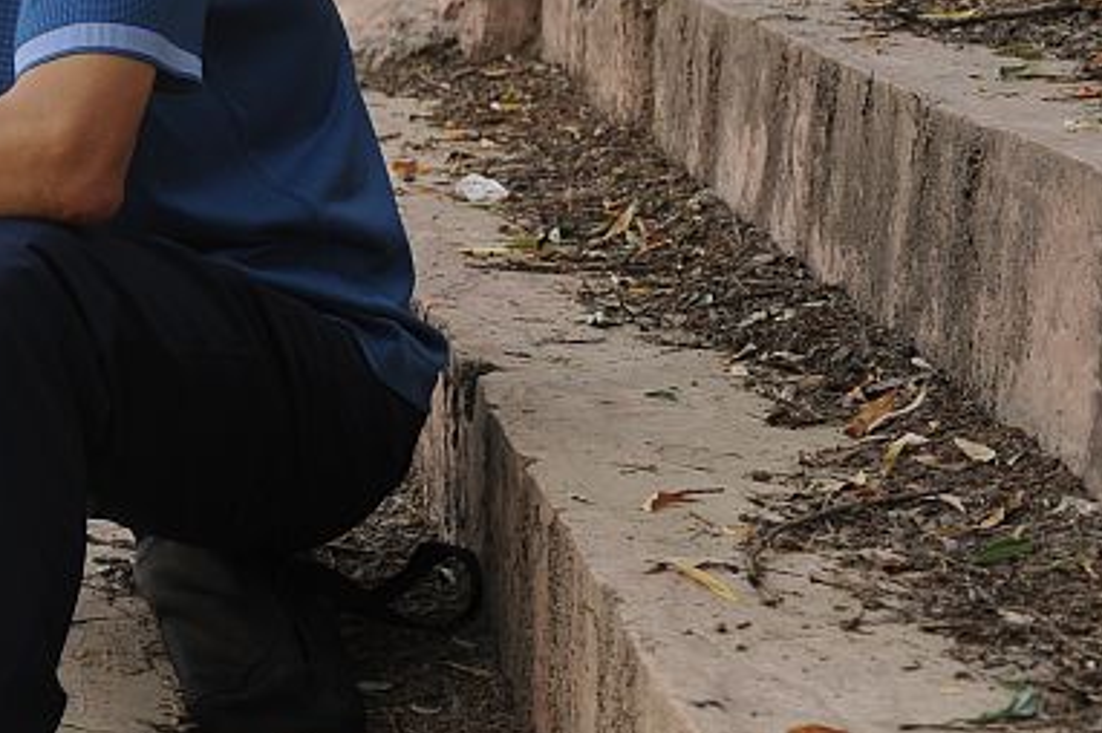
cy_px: 61
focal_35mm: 113
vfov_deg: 12.0
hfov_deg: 16.4
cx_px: -606
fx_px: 3456
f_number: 5.6
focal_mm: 36
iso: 200
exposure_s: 1/250
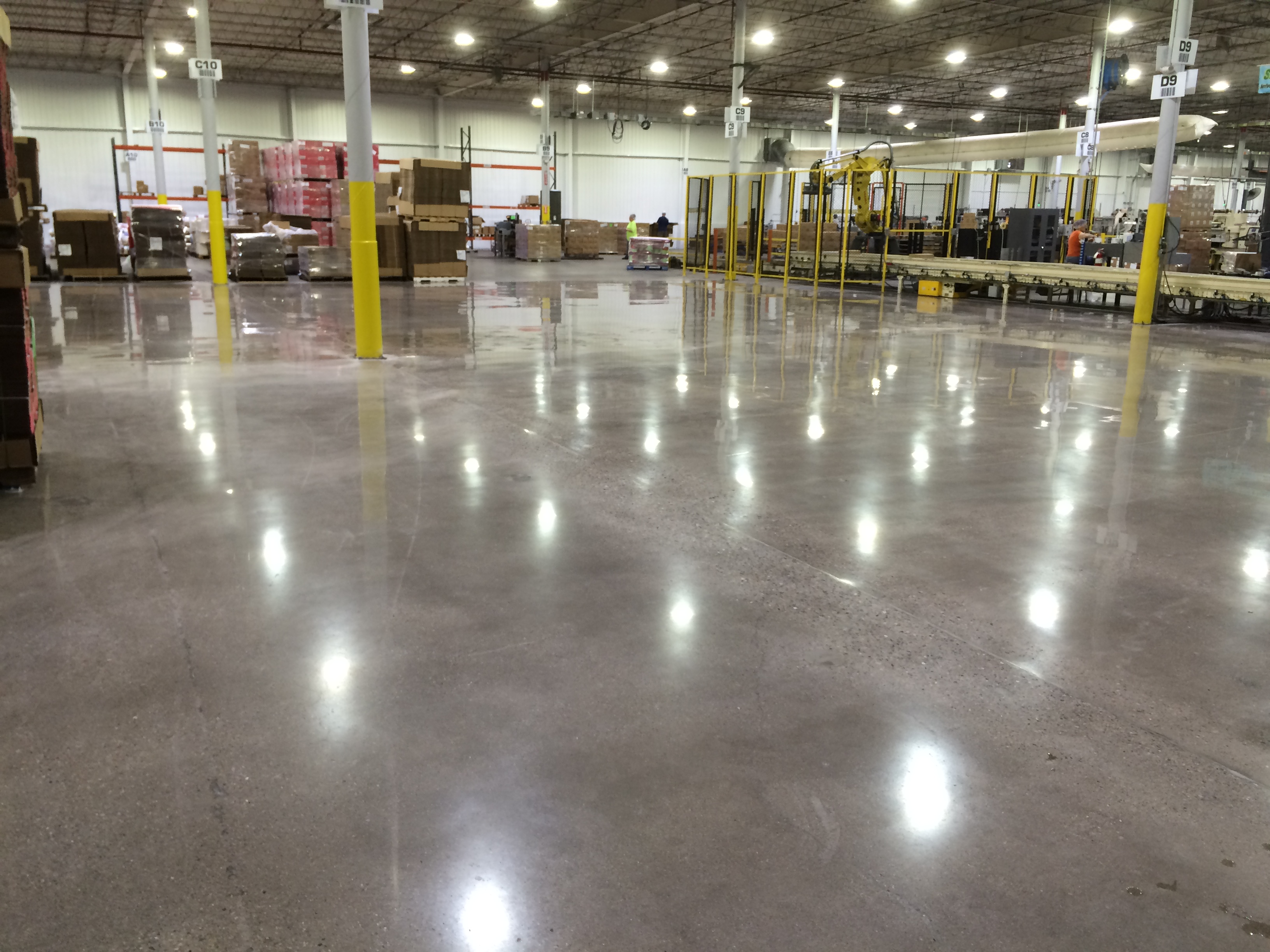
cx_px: 635
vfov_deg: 48.2
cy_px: 476
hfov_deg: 61.7
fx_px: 1064
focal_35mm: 29
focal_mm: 4.15
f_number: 2.2
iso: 64
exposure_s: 1/30
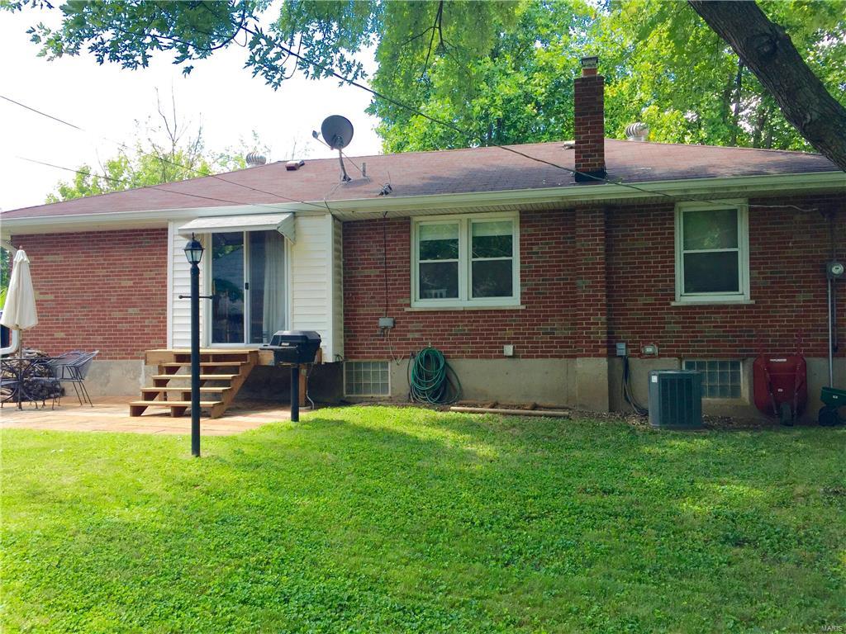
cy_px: 317
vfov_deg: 48.2
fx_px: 709
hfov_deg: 61.7
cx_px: 423
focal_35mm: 29
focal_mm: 4.15
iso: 32
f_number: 2.2
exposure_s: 1/434
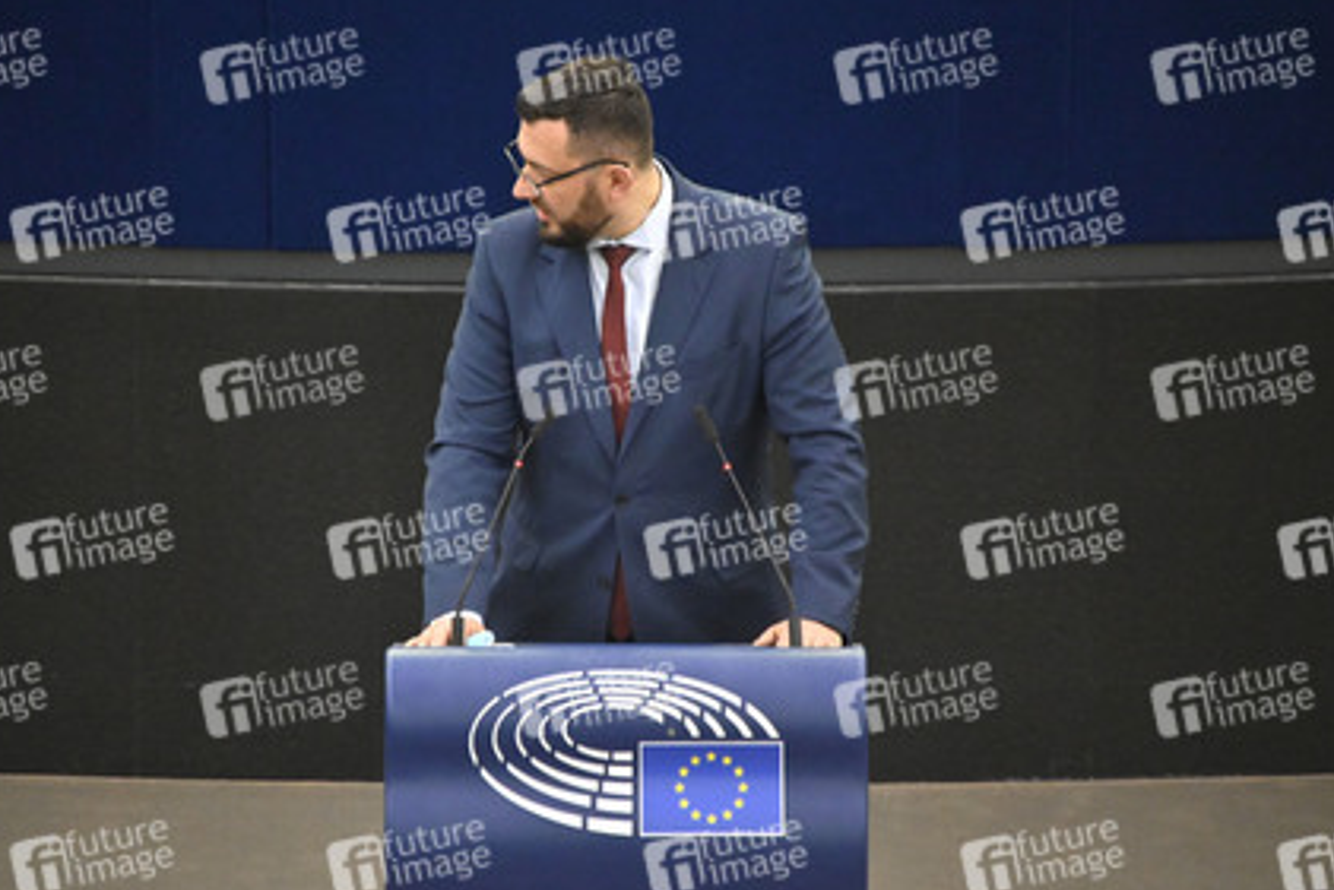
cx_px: 640
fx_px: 19793
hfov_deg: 3.9
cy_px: 462
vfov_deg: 2.6
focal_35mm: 534
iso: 6400
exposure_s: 1/400
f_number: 6.3
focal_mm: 500
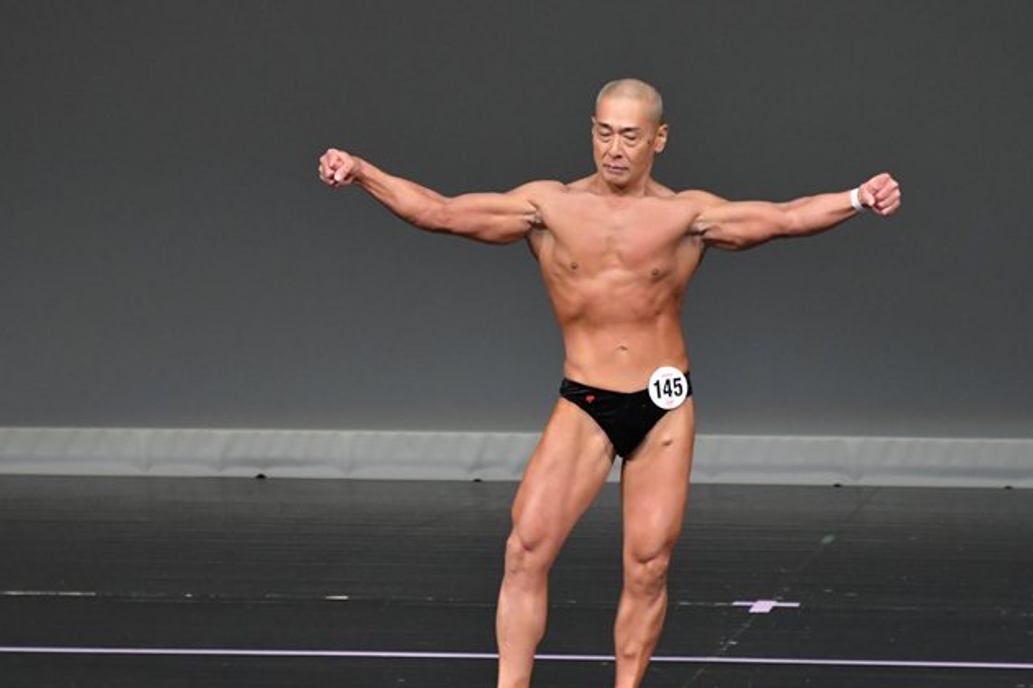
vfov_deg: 3.0
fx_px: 13227
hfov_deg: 4.5
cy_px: 396
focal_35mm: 461
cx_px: 516
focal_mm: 250
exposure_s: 1/400
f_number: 5.6
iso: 4000
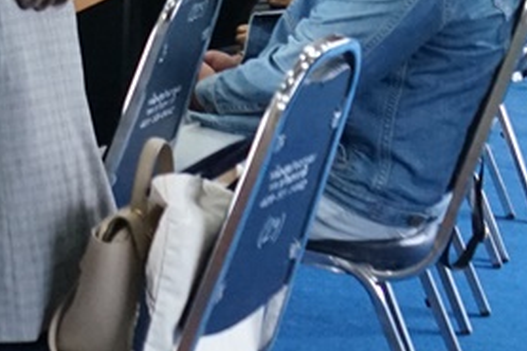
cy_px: -325
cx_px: -510
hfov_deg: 13.0
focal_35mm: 138
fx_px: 2019
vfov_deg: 9.4
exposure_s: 1/160
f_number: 4
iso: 4000
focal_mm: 30
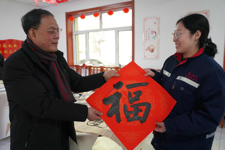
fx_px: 188
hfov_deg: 61.9
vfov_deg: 43.6
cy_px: 75
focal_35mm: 30
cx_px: 112
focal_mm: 30
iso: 2500
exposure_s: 1/160
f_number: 4
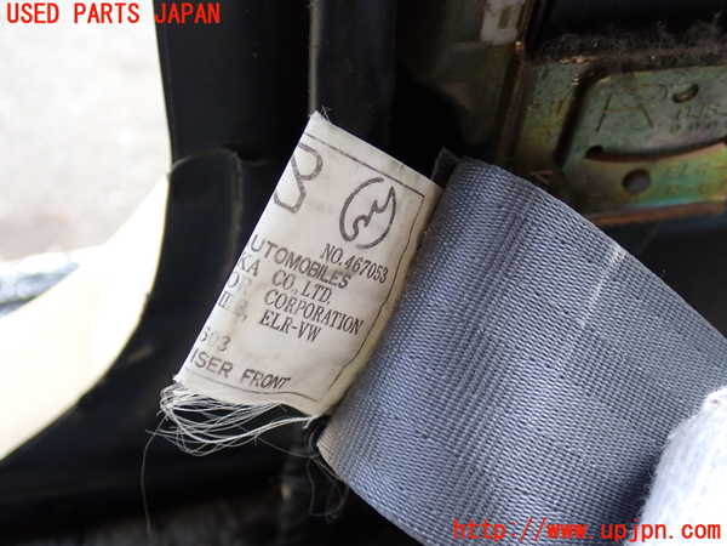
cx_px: 364
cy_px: 273
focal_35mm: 44
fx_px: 924
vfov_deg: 32.9
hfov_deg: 42.9
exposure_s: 1/60
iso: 200
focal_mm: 7.84
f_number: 2.9
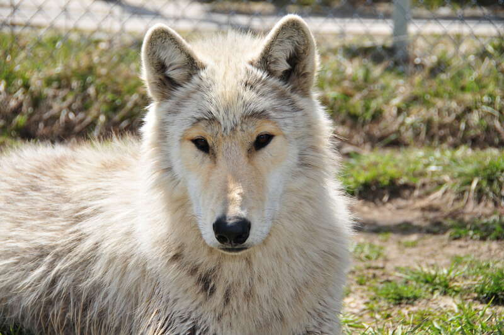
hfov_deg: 15.2
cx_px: 252
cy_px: 168
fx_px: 1888
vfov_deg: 10.1
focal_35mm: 135
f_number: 5.3
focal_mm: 90
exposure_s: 1/250
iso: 200
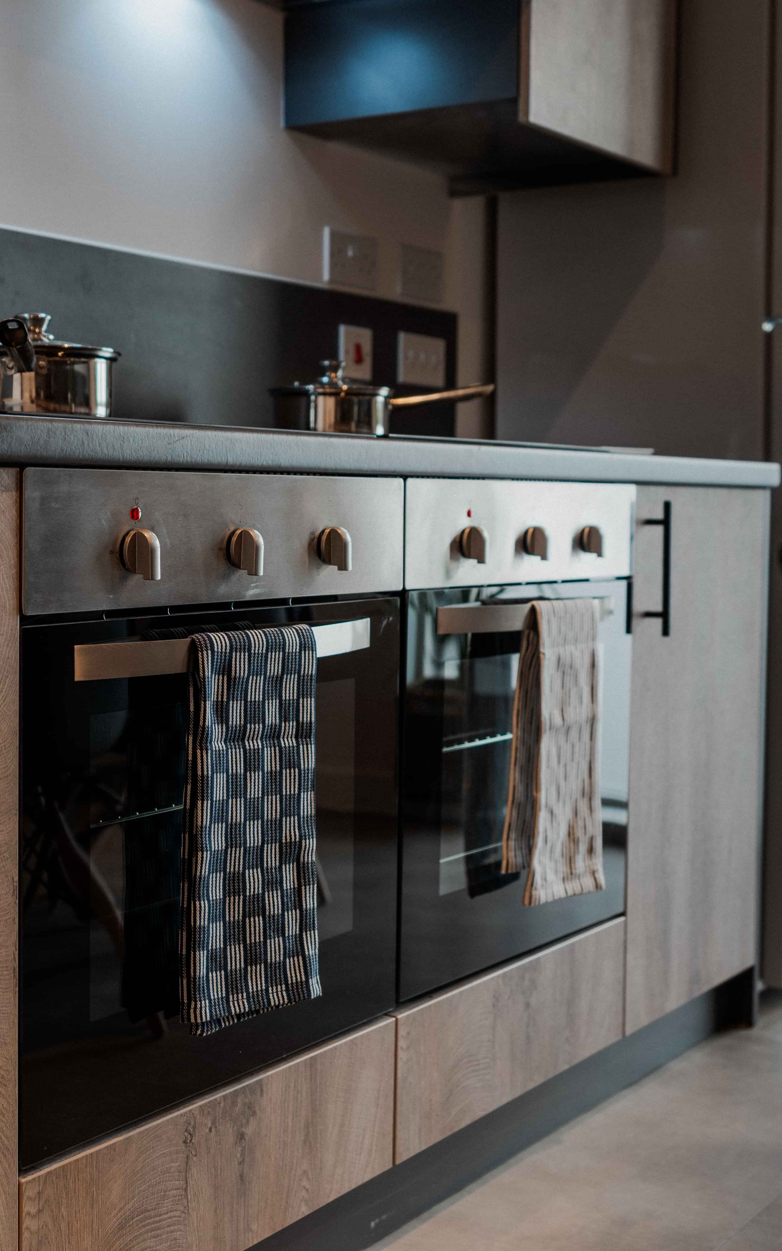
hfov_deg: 23.9
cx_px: 317
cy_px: 625
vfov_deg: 37.5
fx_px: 1841
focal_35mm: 54
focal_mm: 35
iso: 50
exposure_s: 1/80
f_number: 2.8
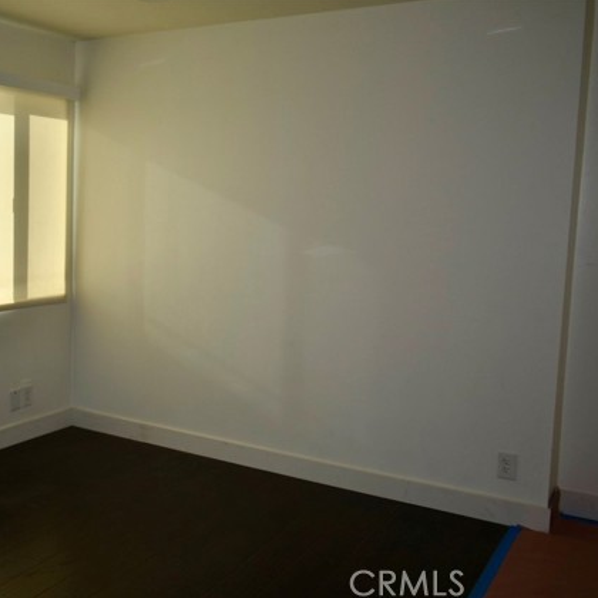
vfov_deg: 47.2
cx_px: 179
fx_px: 684
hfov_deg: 46.2
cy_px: 300
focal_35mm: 35
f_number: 3.5
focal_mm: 18
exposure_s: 1/250
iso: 125
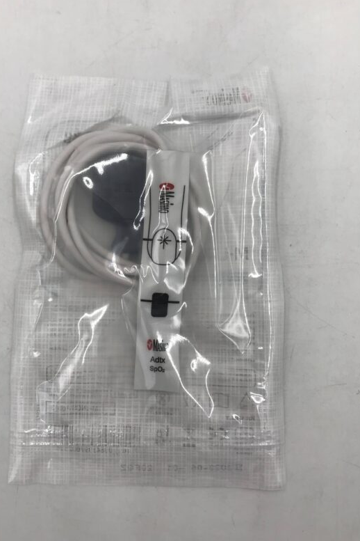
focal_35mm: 30
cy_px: 274
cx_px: 155
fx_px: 450
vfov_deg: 61.9
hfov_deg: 43.5
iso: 25
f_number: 1.8
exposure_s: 1/120
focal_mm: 3.99
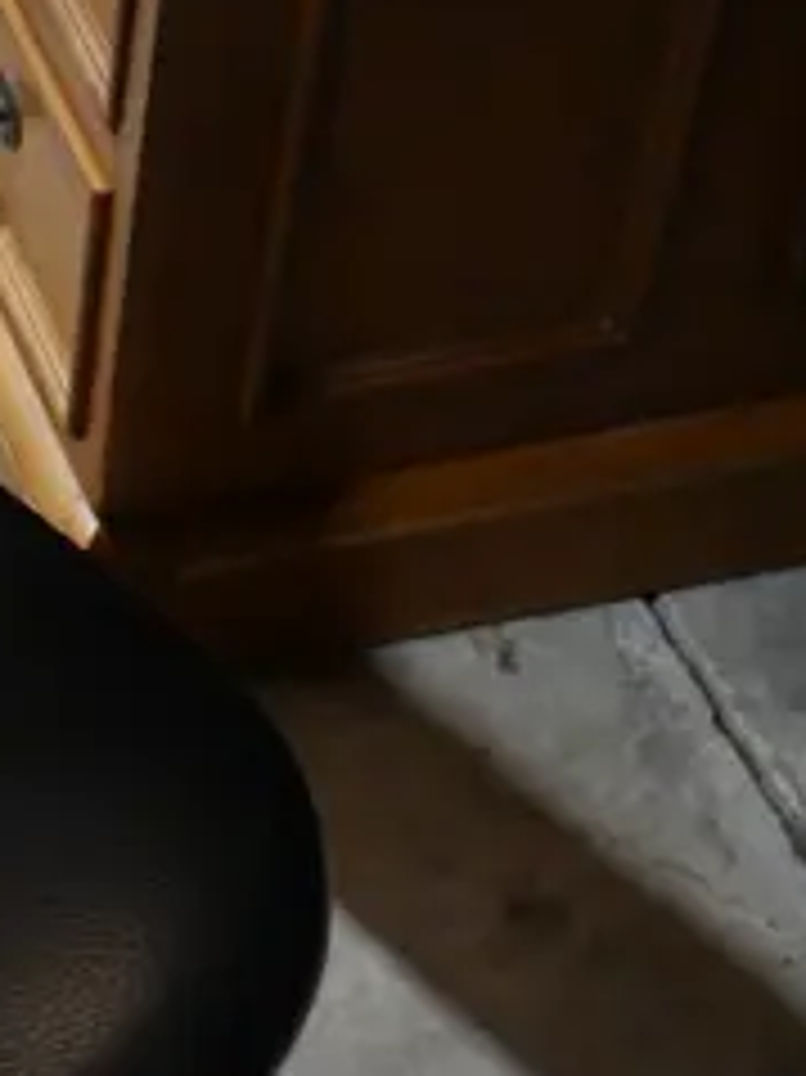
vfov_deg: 16.4
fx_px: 3729
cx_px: -912
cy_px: 621
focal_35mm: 120
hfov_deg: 11.0
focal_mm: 14
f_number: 3.5
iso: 320
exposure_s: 1/60
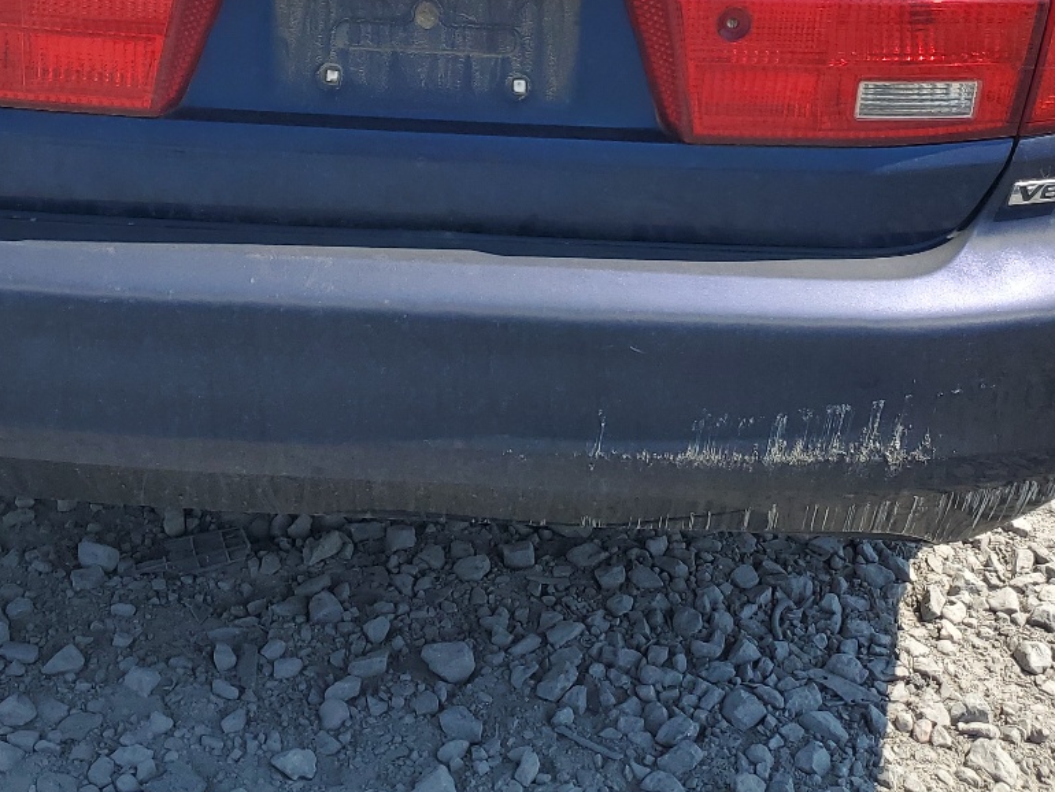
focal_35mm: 54
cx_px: 433
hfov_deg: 35.4
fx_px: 1646
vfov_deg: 26.0
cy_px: 51
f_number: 1.5
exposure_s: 1/2500
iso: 50
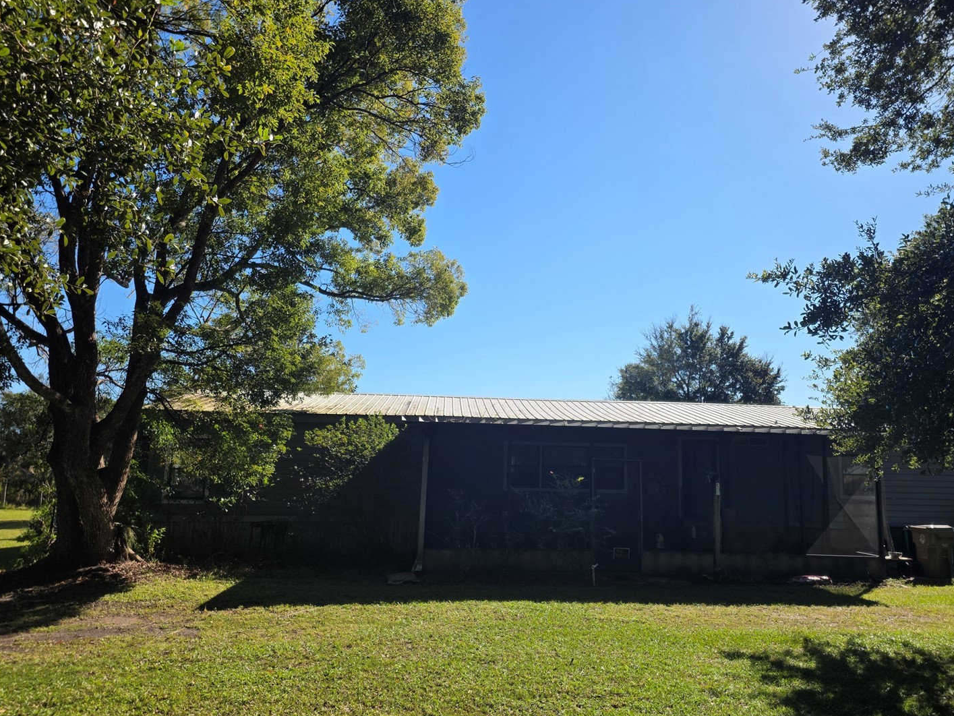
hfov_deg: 67.1
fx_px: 717
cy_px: 365
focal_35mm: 26
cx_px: 530
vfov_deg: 53.1
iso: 80
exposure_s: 1/4889
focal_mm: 6.25
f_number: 1.7
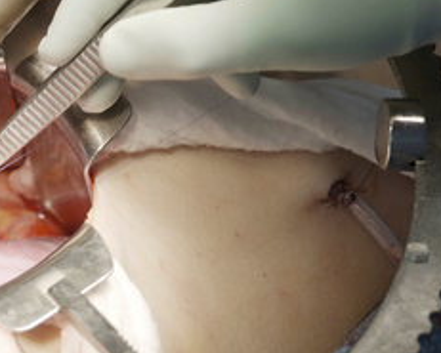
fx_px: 2115
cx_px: -130
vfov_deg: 9.3
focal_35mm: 162
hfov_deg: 11.6
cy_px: -134
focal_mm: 39
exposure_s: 1/50
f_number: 2.8
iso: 250
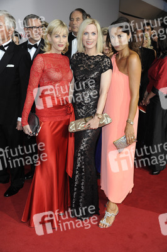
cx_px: 84
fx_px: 314
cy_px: 126
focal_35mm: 45
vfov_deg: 43.6
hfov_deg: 29.8
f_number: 5.6
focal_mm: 45
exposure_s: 1/160
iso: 640
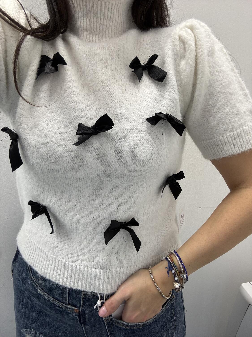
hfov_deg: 58.9
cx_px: 126
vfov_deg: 73.9
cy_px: 168
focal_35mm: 23
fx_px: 223
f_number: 1.9
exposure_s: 1/50
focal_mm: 2.69
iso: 64
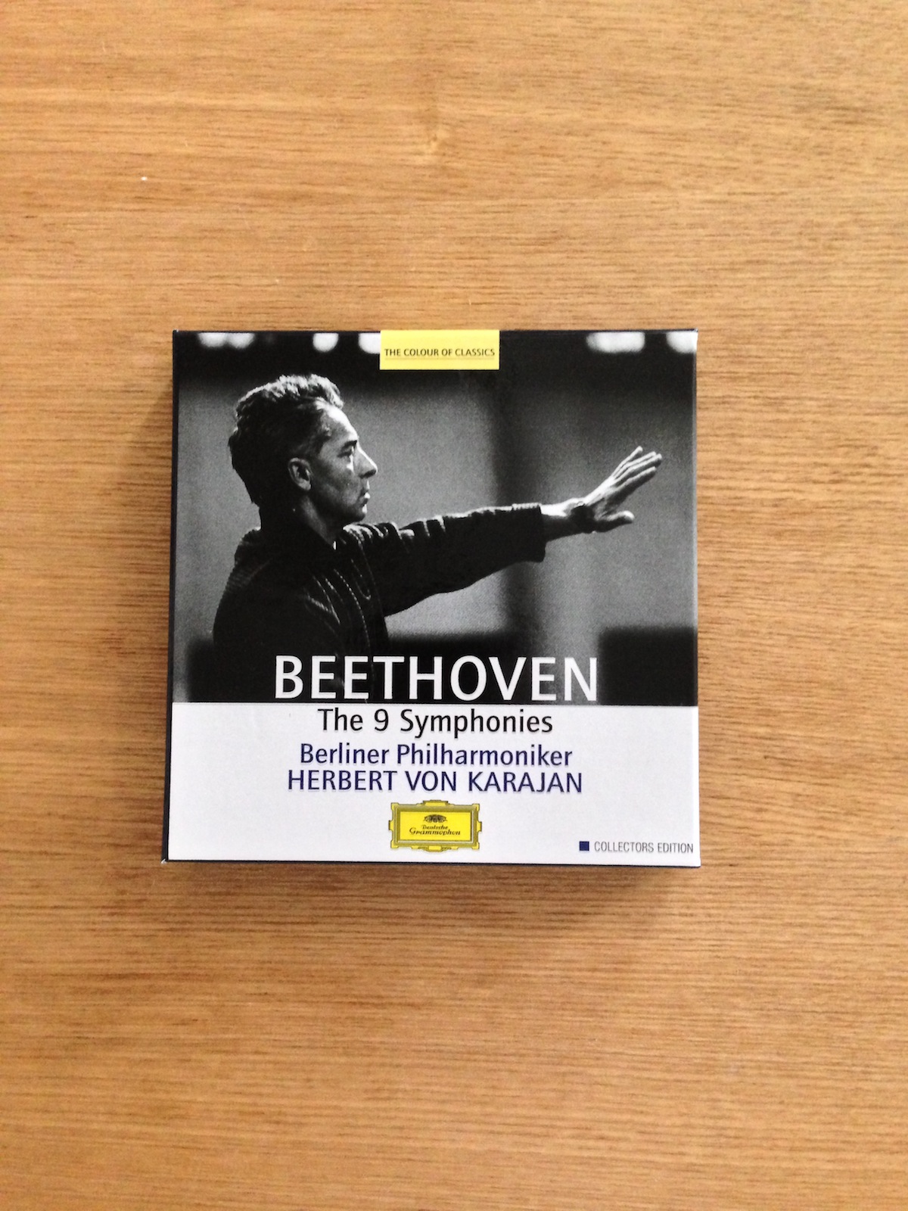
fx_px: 1154
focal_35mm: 33
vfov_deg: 55.4
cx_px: 454
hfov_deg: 42.9
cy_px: 606
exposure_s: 1/15
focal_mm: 4.13
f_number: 2.4
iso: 500
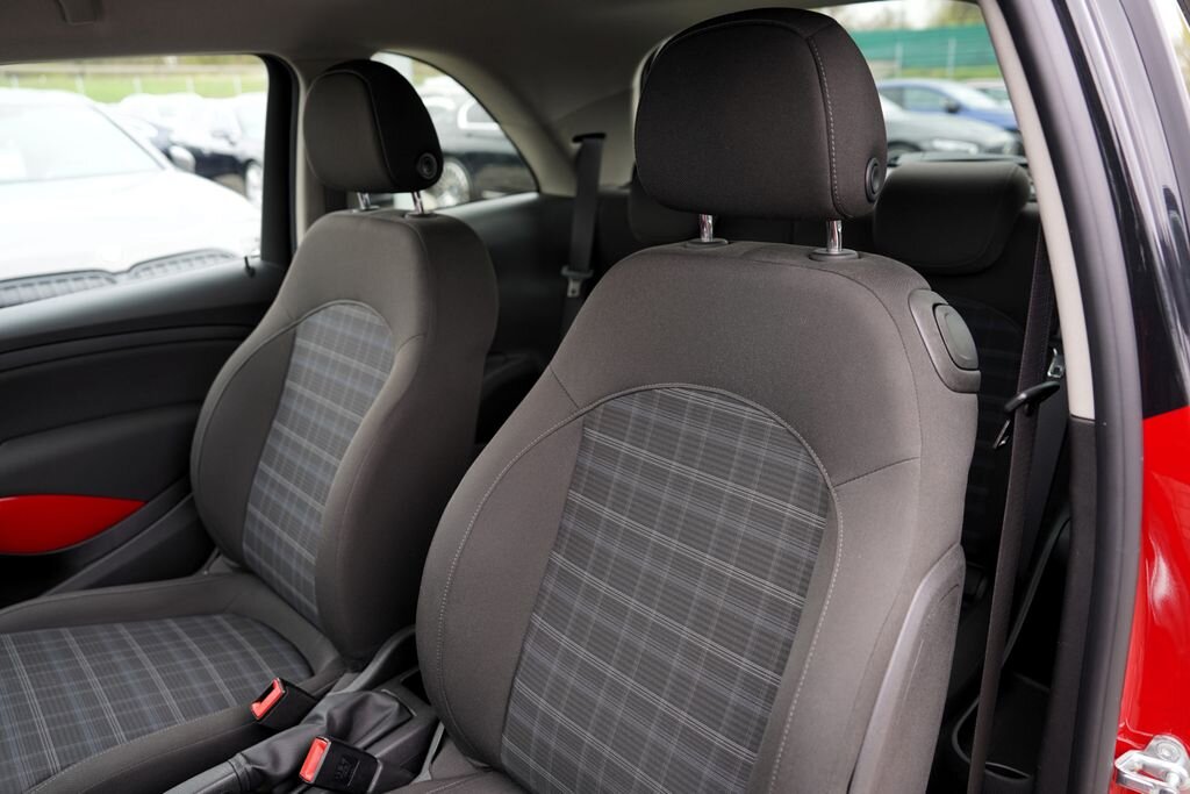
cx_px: 595
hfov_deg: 73.7
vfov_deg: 53.1
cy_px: 397
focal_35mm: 24
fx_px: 793
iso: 100
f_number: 3.2
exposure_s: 1/40
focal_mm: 24
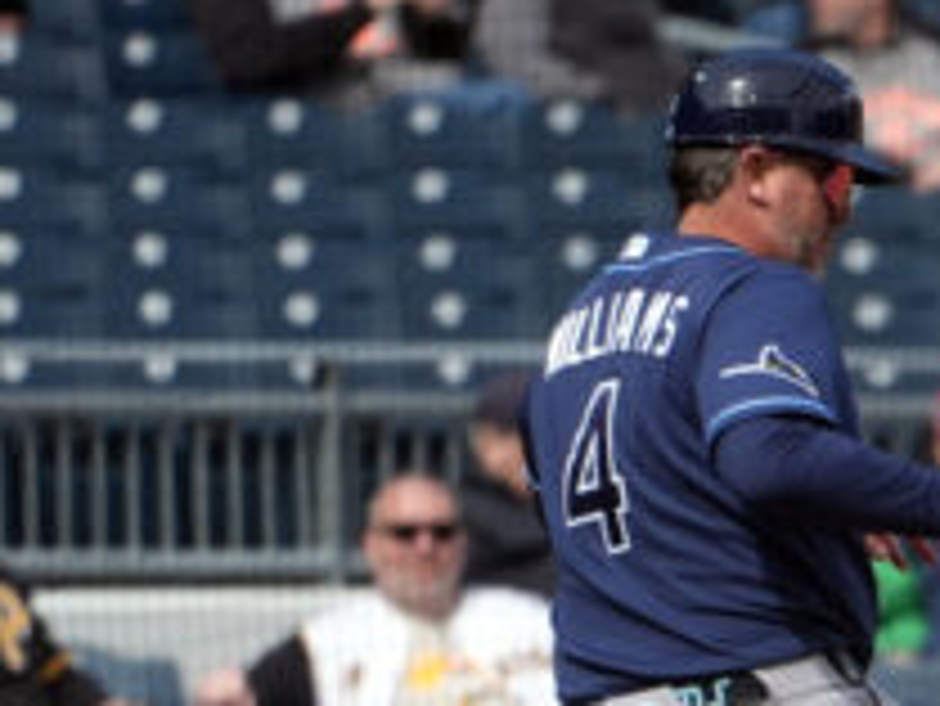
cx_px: 1277
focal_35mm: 1104
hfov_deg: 1.8
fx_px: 29996
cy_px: 850
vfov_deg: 1.3
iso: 500
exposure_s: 1/2000
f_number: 5.6
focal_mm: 400
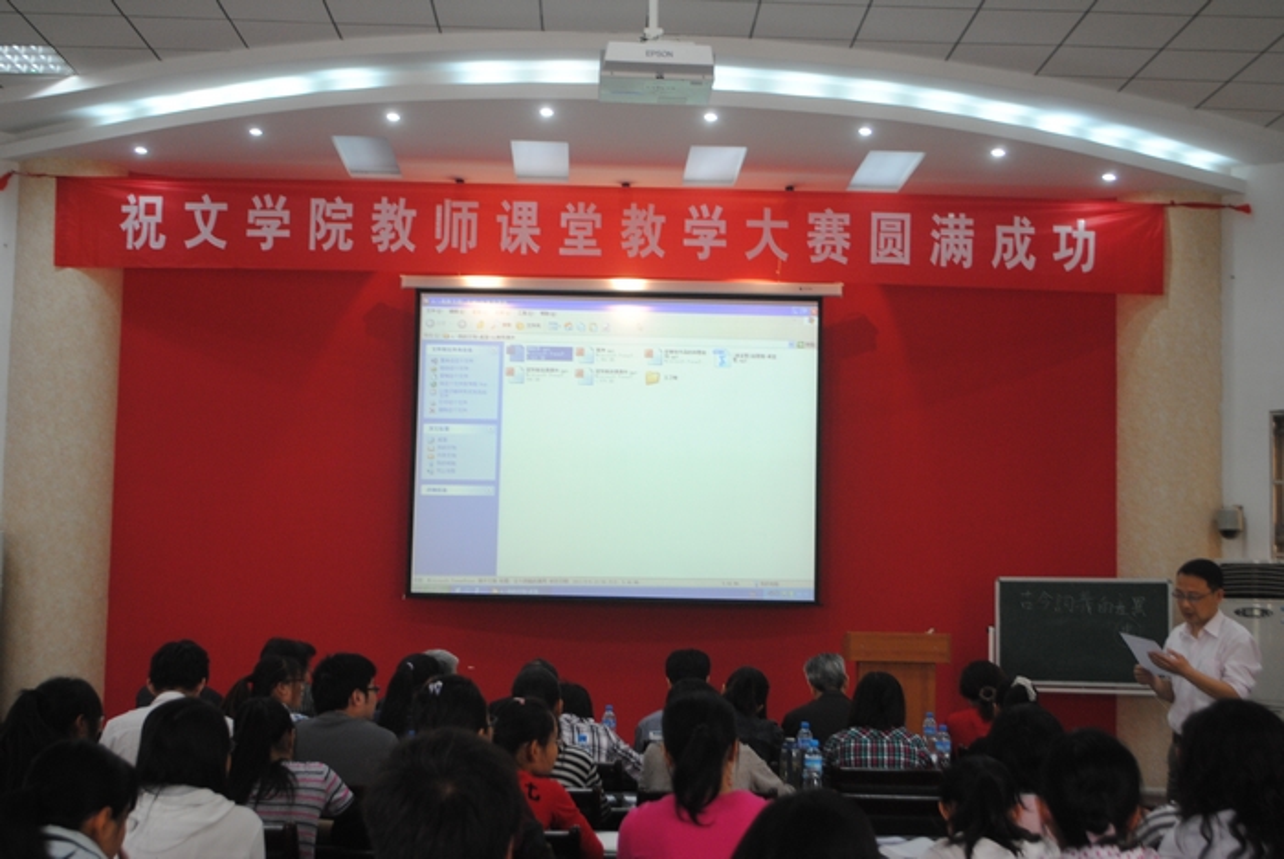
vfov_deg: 28.1
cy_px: 430
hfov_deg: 41.1
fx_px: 1713
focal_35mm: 48
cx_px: 642
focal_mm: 32
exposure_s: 1/30
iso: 400
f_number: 5
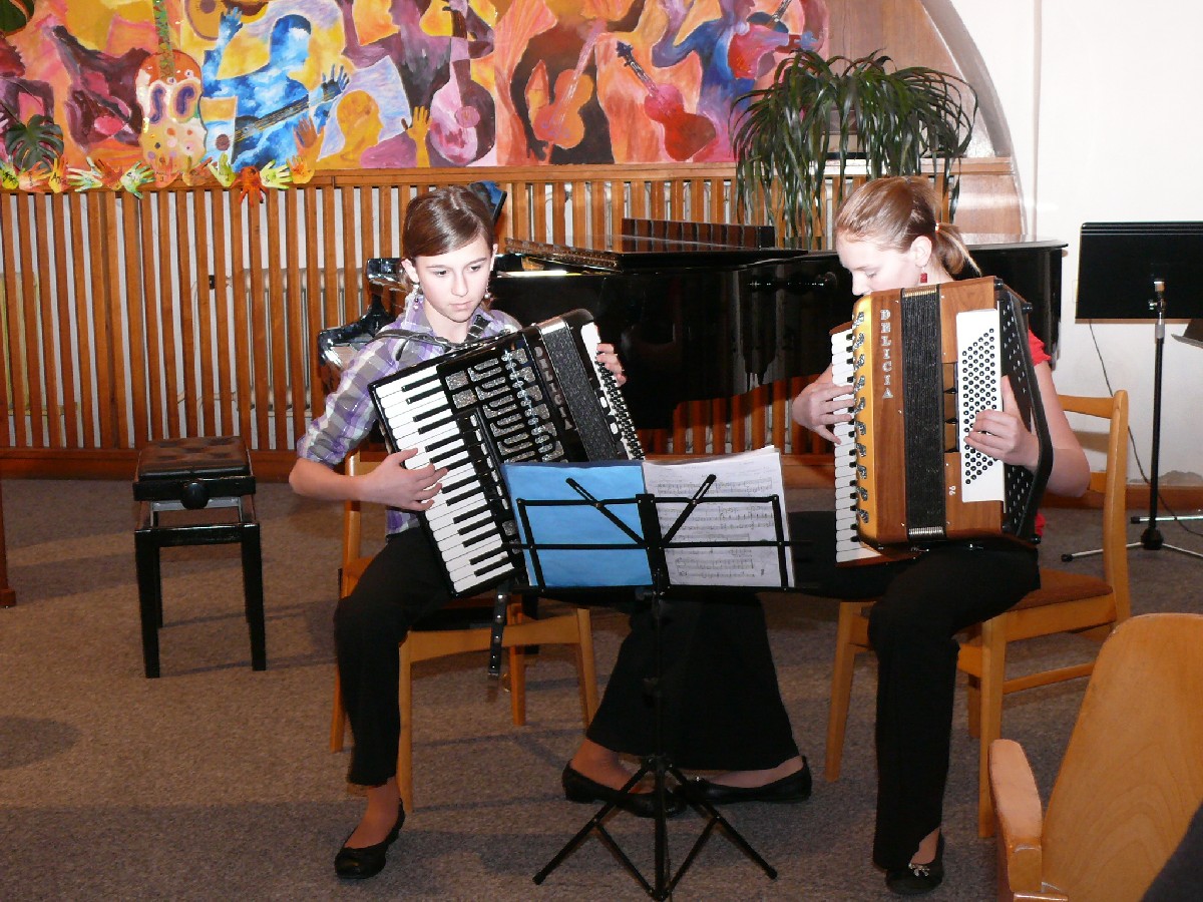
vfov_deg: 28.6
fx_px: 1772
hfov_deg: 37.5
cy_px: 451
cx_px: 602
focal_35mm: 51
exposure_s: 1/30
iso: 200
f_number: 3.2
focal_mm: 9.3
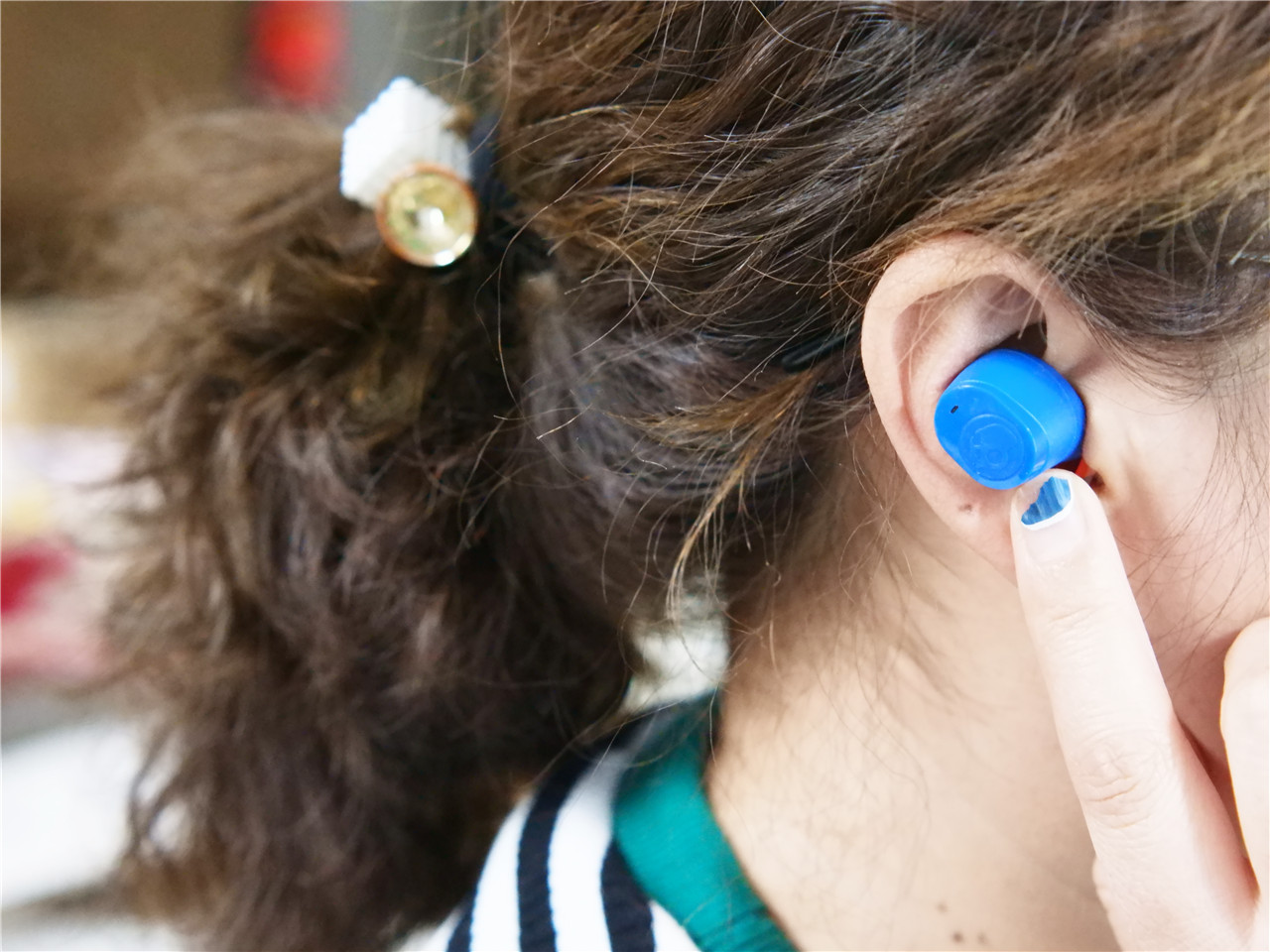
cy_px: 476
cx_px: 635
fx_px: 3155
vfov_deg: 17.2
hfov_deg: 22.8
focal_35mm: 86
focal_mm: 43
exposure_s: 1/80
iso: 3200
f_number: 3.5
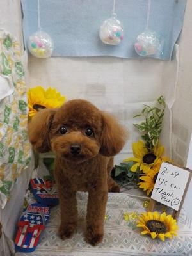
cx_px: 96
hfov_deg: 46.8
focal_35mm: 30
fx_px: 222
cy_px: 128
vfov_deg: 60.0
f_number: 3.3
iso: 800
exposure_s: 1/160
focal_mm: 4.1
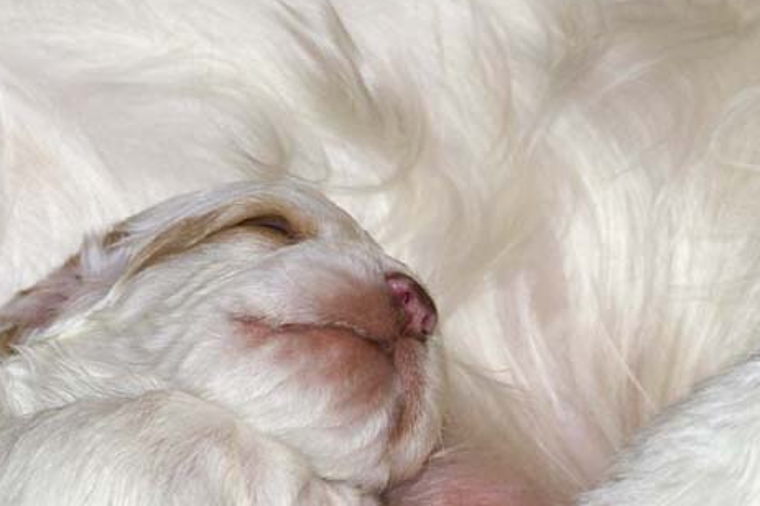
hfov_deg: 11.3
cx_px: 352
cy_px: 366
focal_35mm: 182
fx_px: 3842
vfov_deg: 7.5
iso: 400
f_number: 5.6
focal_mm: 70
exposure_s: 1/125
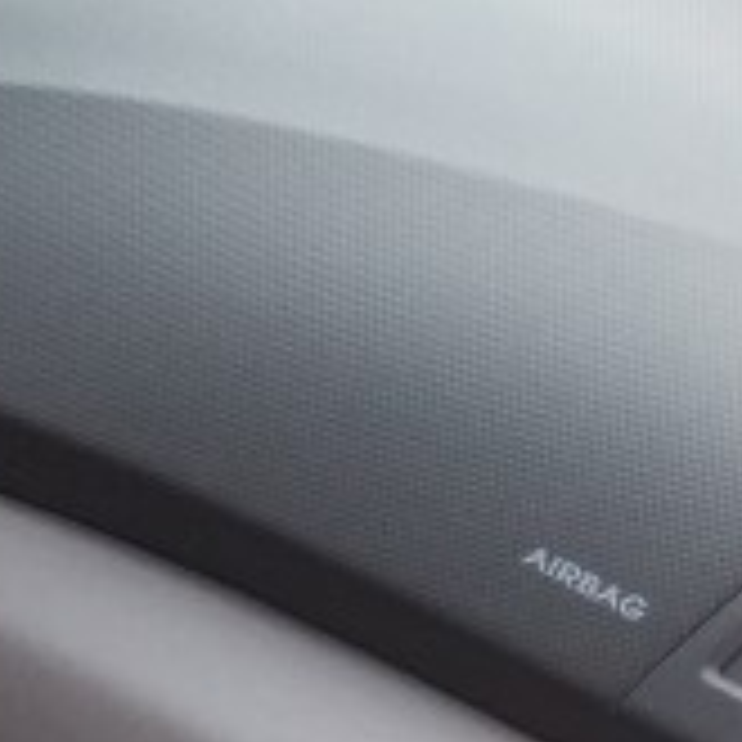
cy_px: 391
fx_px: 3856
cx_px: -1075
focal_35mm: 159
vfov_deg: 11.0
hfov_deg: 9.7
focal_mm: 4.15
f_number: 2.2
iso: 32
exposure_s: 1/311
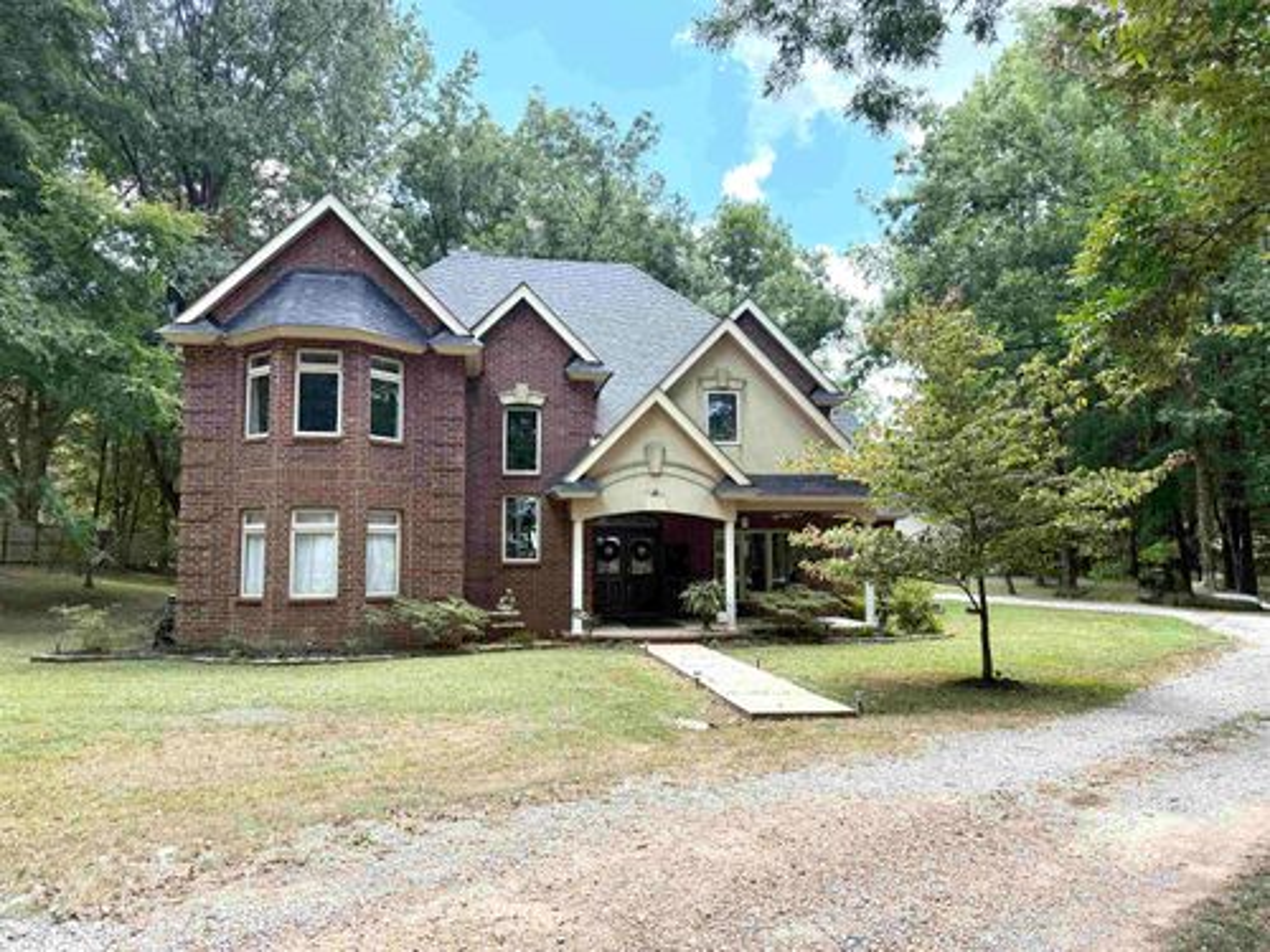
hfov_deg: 71.6
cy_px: 476
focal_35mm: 24
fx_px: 881
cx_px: 635
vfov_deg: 56.8
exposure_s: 1/831
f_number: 1.78
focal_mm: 6.76
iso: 100
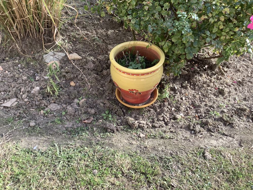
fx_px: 227
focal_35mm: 31
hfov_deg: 58.4
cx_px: 126
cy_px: 95
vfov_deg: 45.4
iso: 25
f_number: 2.4
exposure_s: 1/201
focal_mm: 3.3
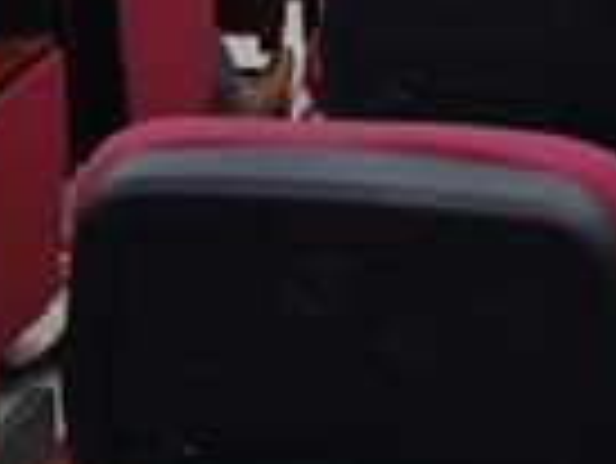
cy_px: -545
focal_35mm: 118
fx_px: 2102
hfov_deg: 16.6
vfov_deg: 11.1
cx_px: 490
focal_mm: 6.67
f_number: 1.9
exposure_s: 1/60
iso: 200
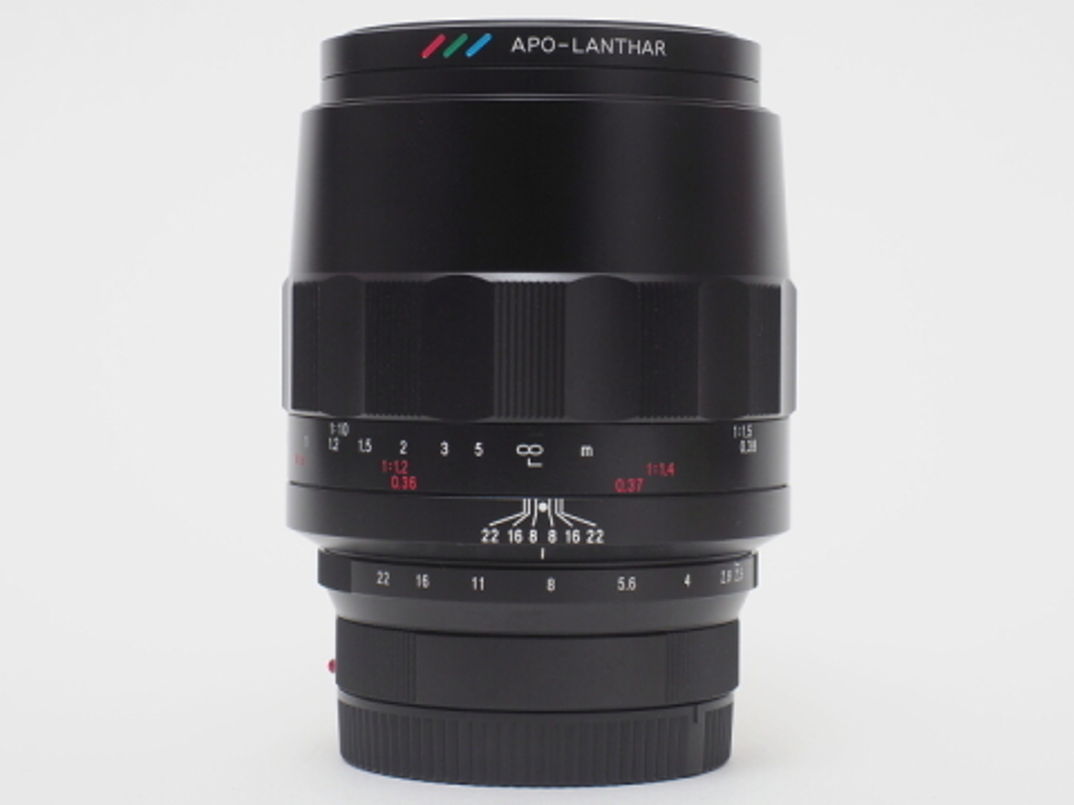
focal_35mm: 72
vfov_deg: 20.4
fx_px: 2234
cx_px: 537
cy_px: 402
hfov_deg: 27.0
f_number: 10
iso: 200
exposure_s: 1/125
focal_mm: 36
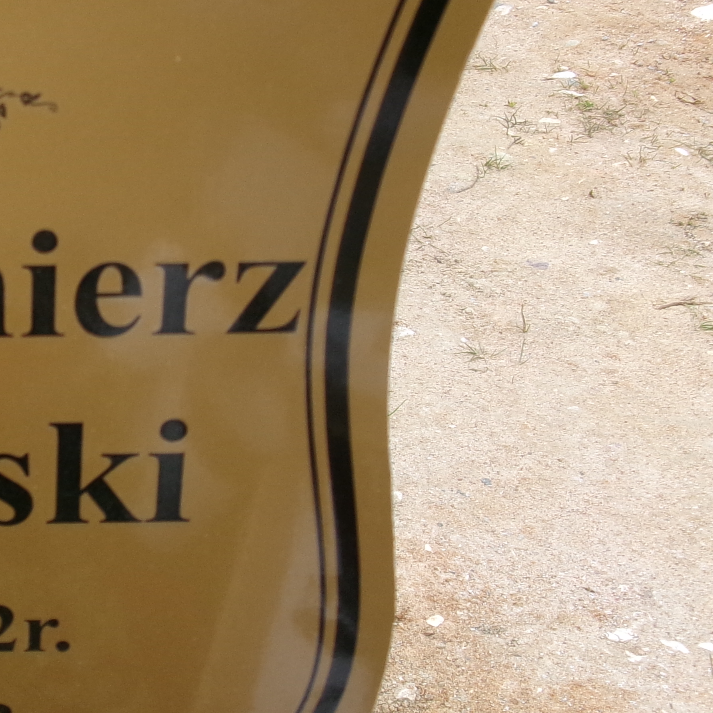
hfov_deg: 24.6
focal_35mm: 64
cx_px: -113
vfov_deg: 26.9
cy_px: 324
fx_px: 1491
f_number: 3.9
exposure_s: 1/170
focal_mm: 5.1
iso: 100
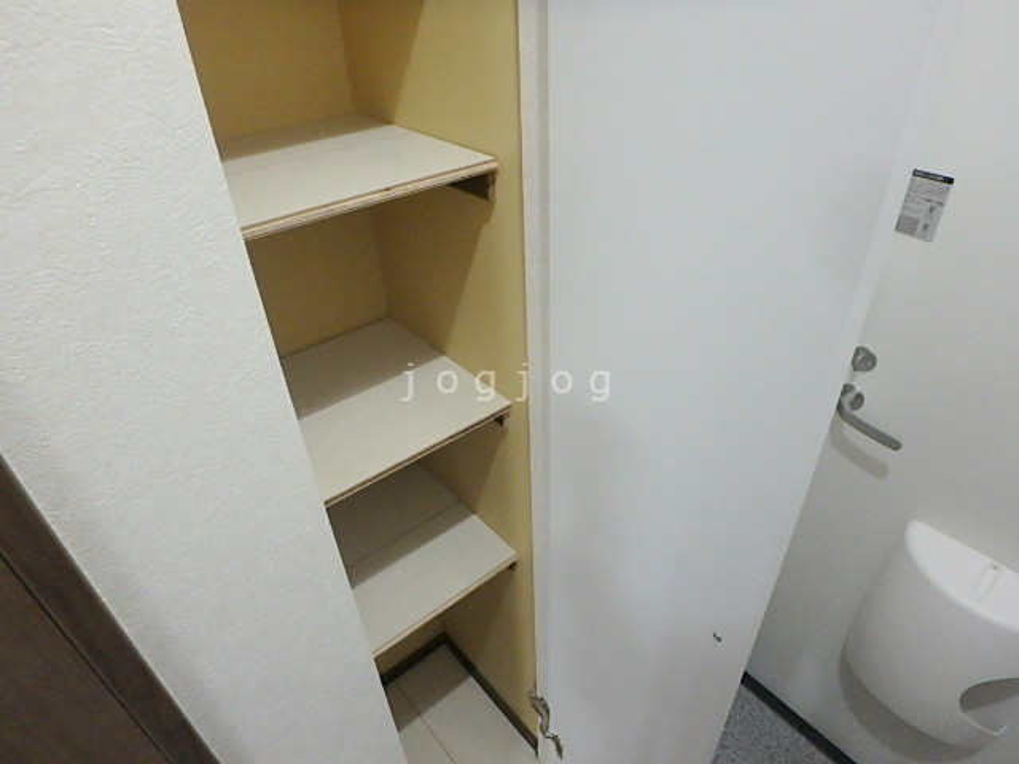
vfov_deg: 63.4
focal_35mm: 21
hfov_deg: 79.0
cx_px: 510
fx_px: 618
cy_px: 382
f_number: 3.5
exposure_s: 1/30
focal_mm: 3.7
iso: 640
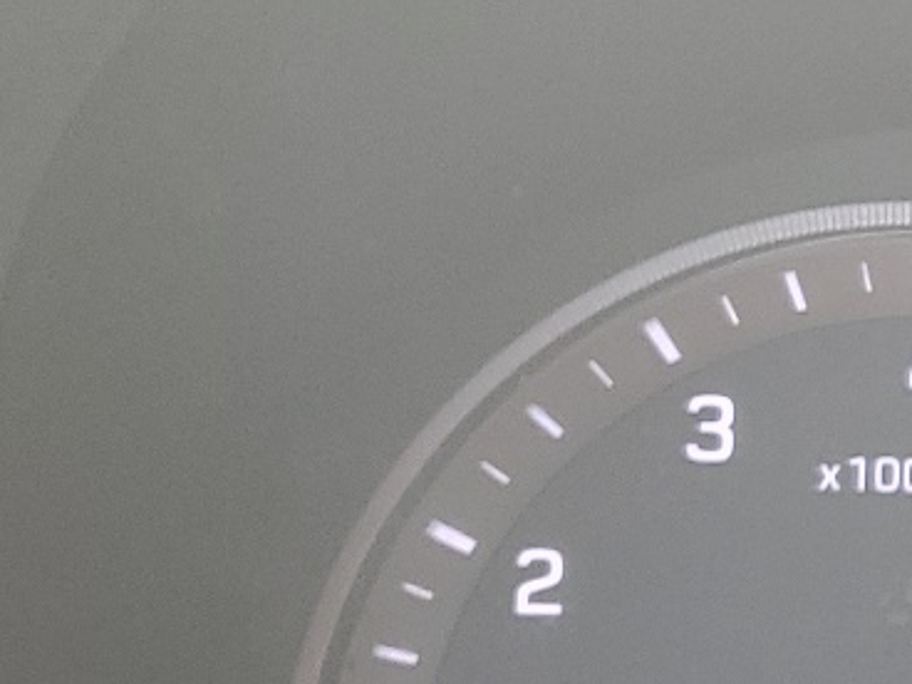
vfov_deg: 13.0
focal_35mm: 113
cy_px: 550
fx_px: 2977
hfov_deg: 14.0
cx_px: 1955
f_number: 1.5
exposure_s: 1/60.2
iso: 55
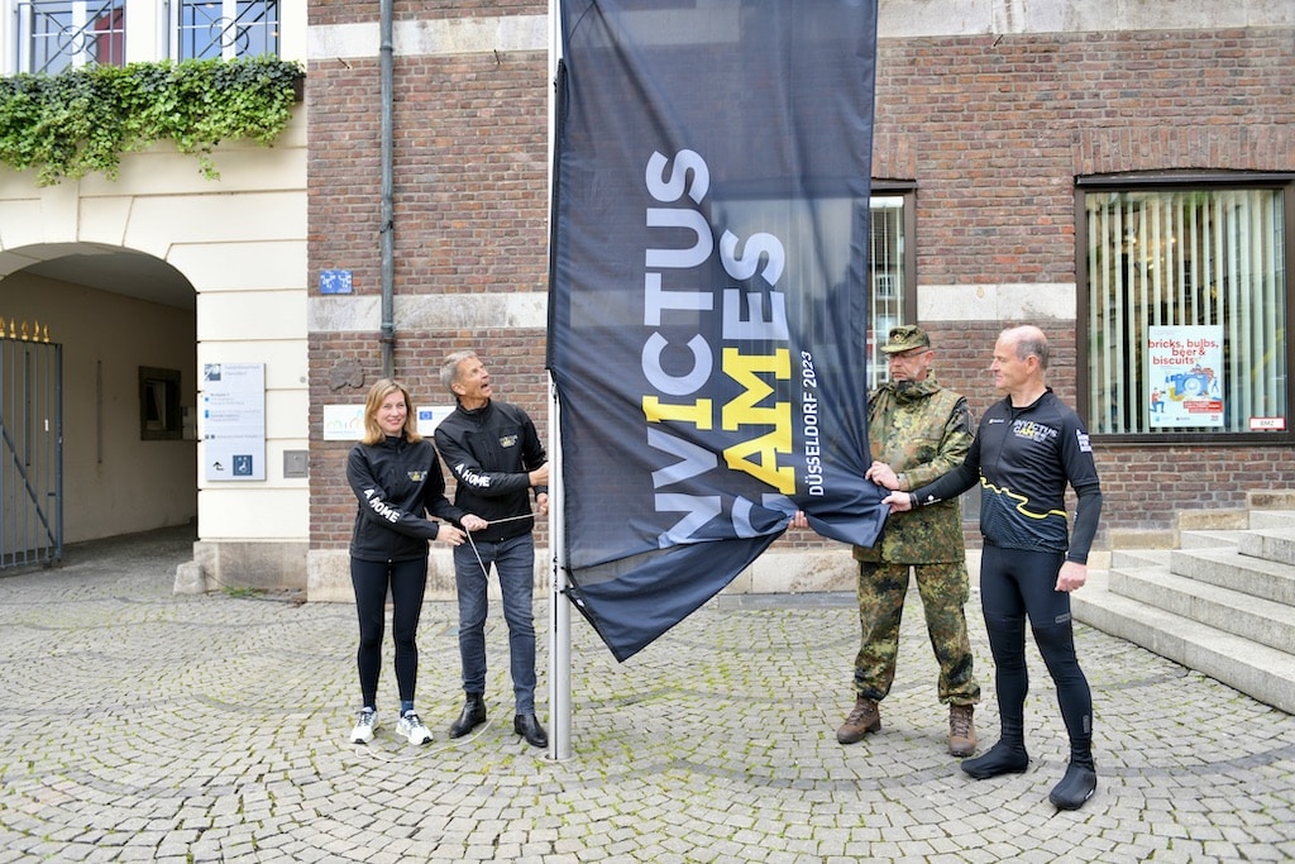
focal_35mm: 27
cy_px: 432
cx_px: 648
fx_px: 971
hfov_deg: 67.4
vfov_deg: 47.9
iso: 64
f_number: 3.2
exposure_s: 1/100
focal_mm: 27
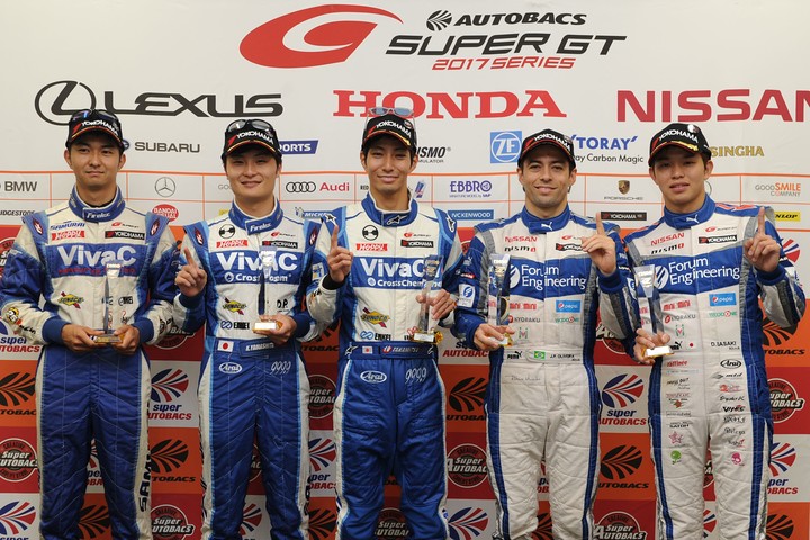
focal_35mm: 36
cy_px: 270
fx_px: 810
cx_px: 405
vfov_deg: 36.9
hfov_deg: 53.1
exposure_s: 1/60
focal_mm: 36
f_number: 5.6
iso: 400
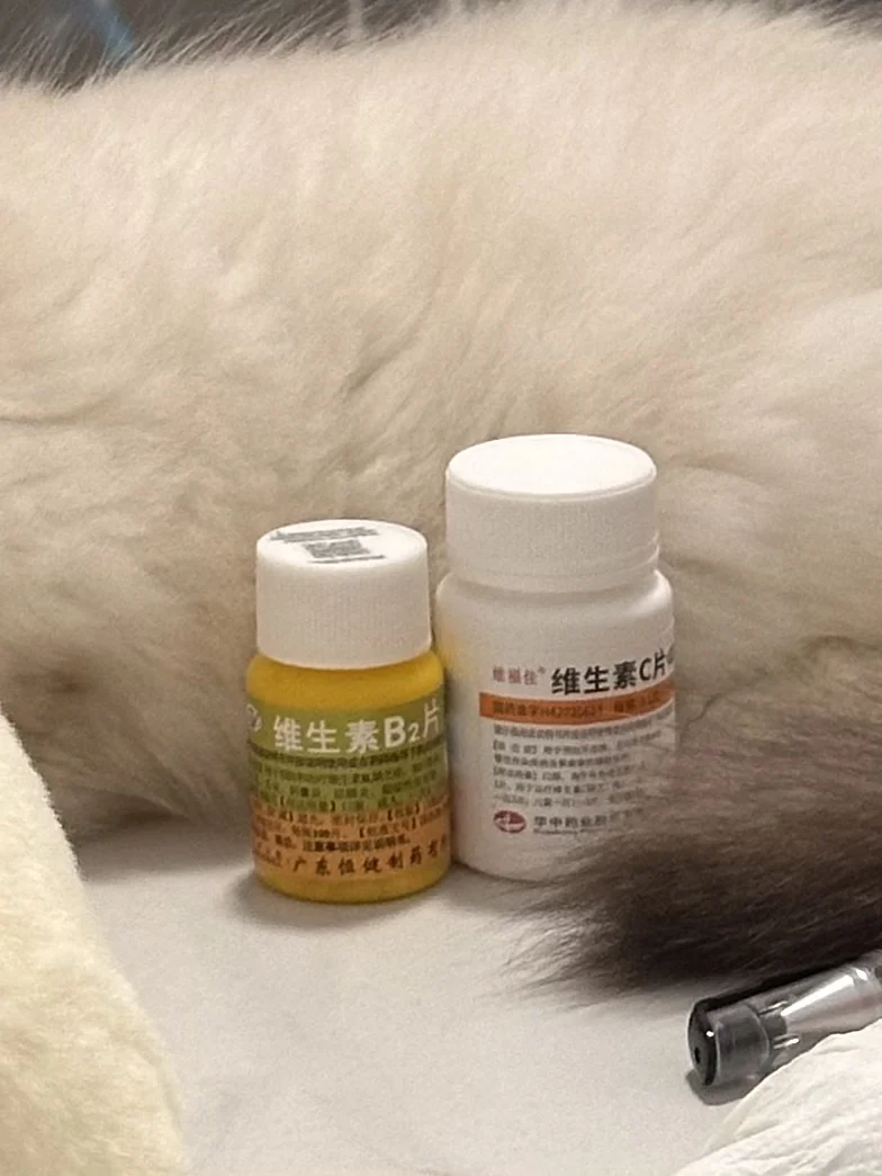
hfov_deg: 30.3
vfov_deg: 39.7
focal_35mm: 48
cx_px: 441
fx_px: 1630
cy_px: 588
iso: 200
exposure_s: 1/33
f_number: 1.78
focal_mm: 6.86
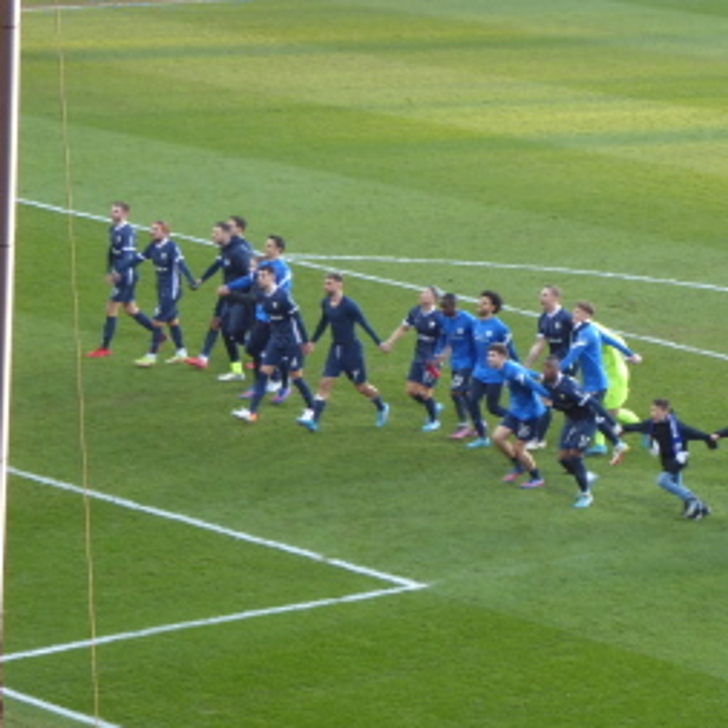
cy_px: 279
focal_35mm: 212
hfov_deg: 8.2
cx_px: 639
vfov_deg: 8.3
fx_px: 5044
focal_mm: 24.2
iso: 250
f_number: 5.3
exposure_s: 1/60
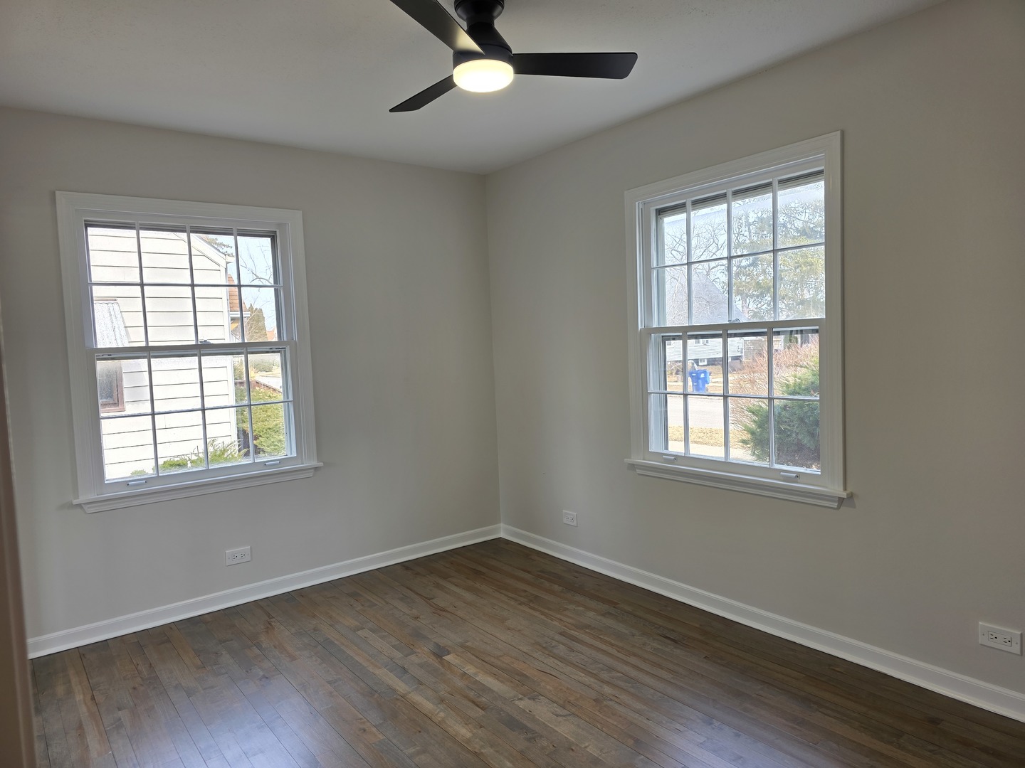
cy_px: 384
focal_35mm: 23
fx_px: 681
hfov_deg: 73.9
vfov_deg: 58.9
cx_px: 512
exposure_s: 1/180
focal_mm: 6.3
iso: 40
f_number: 1.7
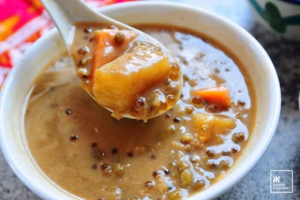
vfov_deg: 18.2
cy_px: 100
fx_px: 625
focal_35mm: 75
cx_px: 150
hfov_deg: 27.0
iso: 160
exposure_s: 1/30
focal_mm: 50
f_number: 4.8
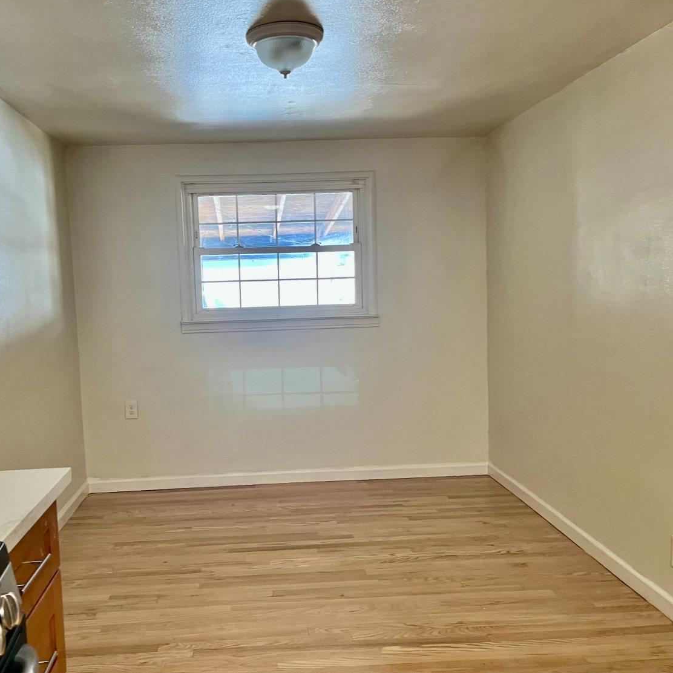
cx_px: 285
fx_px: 682
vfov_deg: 52.5
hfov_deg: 52.3
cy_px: 334
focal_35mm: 31
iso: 125
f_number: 1.6
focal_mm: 5.1
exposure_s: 1/60
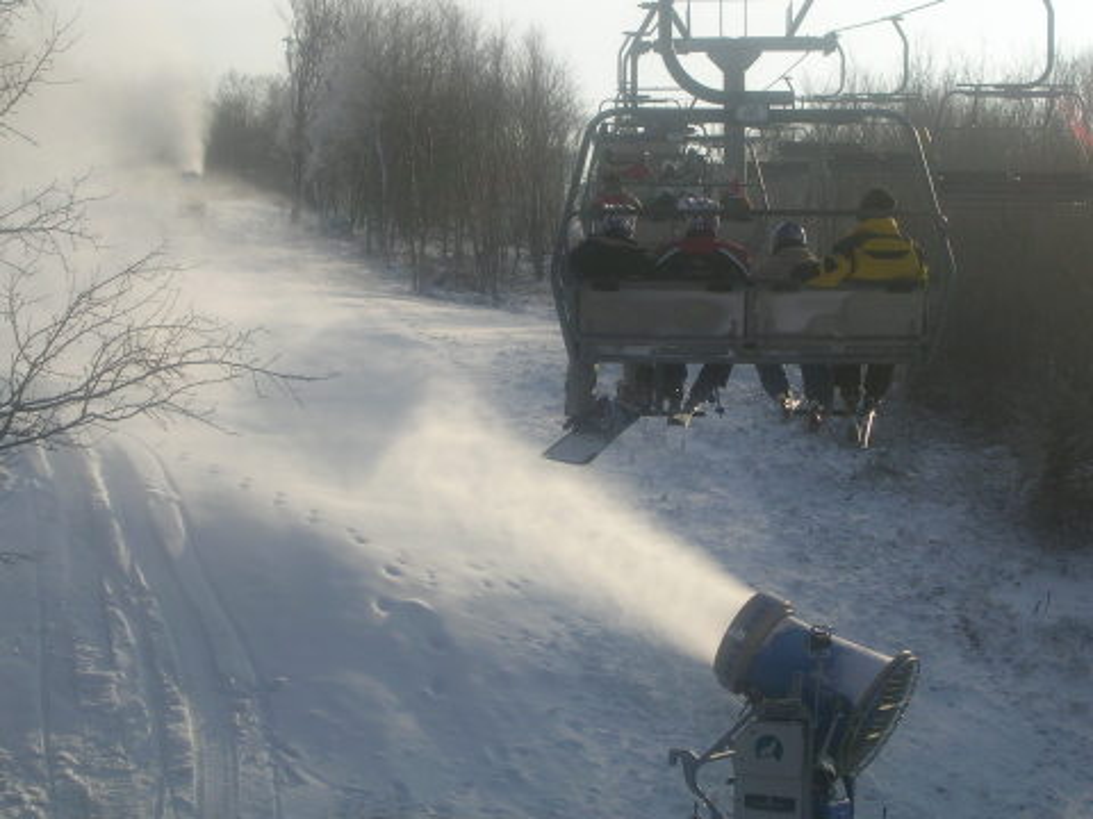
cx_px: 546
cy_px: 410
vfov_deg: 19.4
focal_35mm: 76
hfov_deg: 25.7
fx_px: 2400
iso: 50
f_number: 3.9
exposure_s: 1/994
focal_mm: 11.5
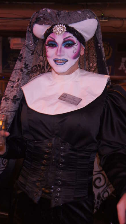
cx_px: 57
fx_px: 277
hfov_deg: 25.6
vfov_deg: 44.1
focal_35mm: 47
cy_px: 113
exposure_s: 1/3
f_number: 4
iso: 800
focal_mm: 29
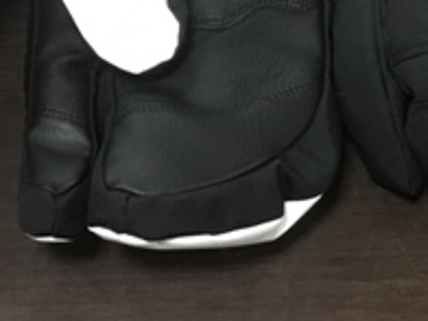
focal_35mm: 101
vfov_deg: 14.2
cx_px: 341
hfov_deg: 19.3
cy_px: -70
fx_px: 1249
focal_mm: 3.3
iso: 160
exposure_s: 1/33
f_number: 2.4
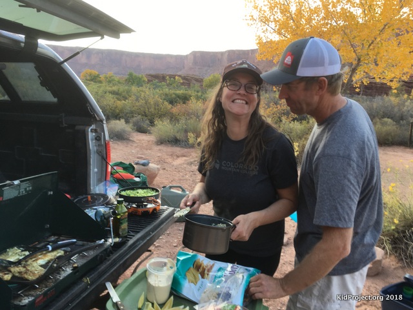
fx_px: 346
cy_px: 155
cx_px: 206
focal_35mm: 29
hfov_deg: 61.7
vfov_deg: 48.2
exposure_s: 1/60
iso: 25
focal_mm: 4.15
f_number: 2.2
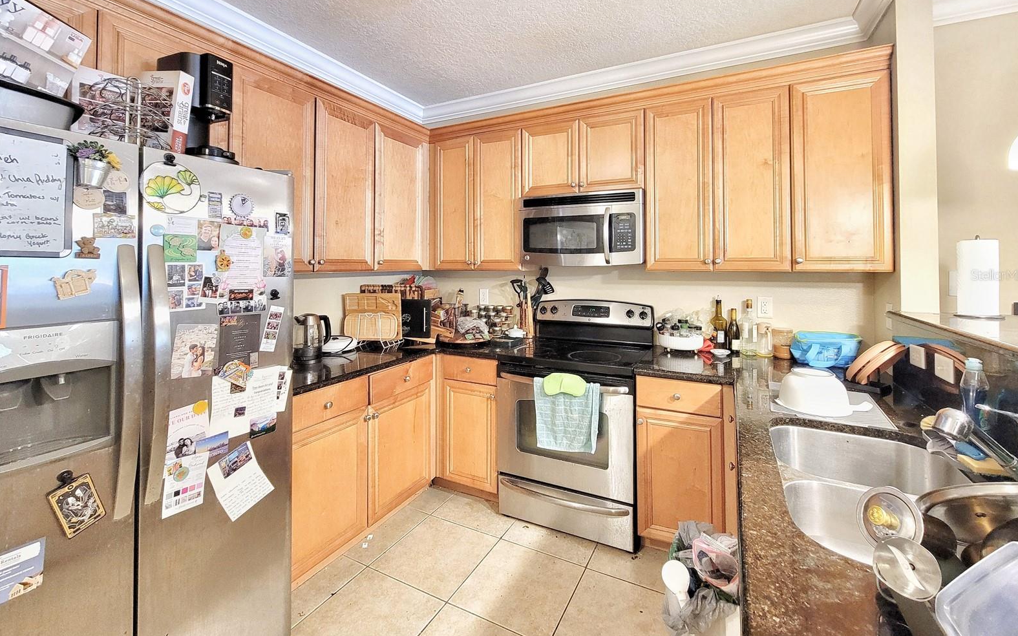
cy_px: 275
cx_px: 515
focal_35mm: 14
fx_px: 388
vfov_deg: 78.2
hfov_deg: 105.3
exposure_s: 1/30
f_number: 2.2
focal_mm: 2.2
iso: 400
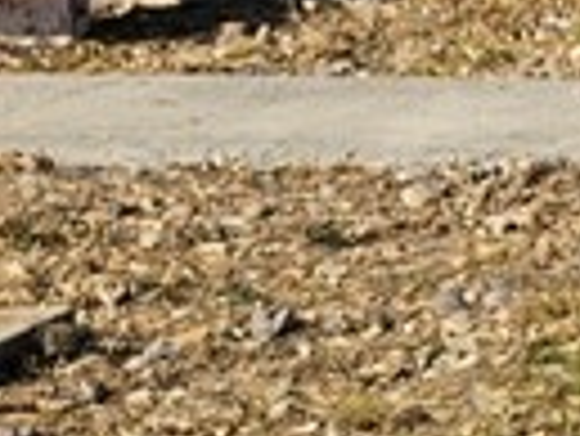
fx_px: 3069
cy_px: -539
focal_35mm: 183
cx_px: 1834
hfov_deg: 8.6
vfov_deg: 7.7
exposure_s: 1/2497
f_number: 1.8
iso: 25
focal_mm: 5.4
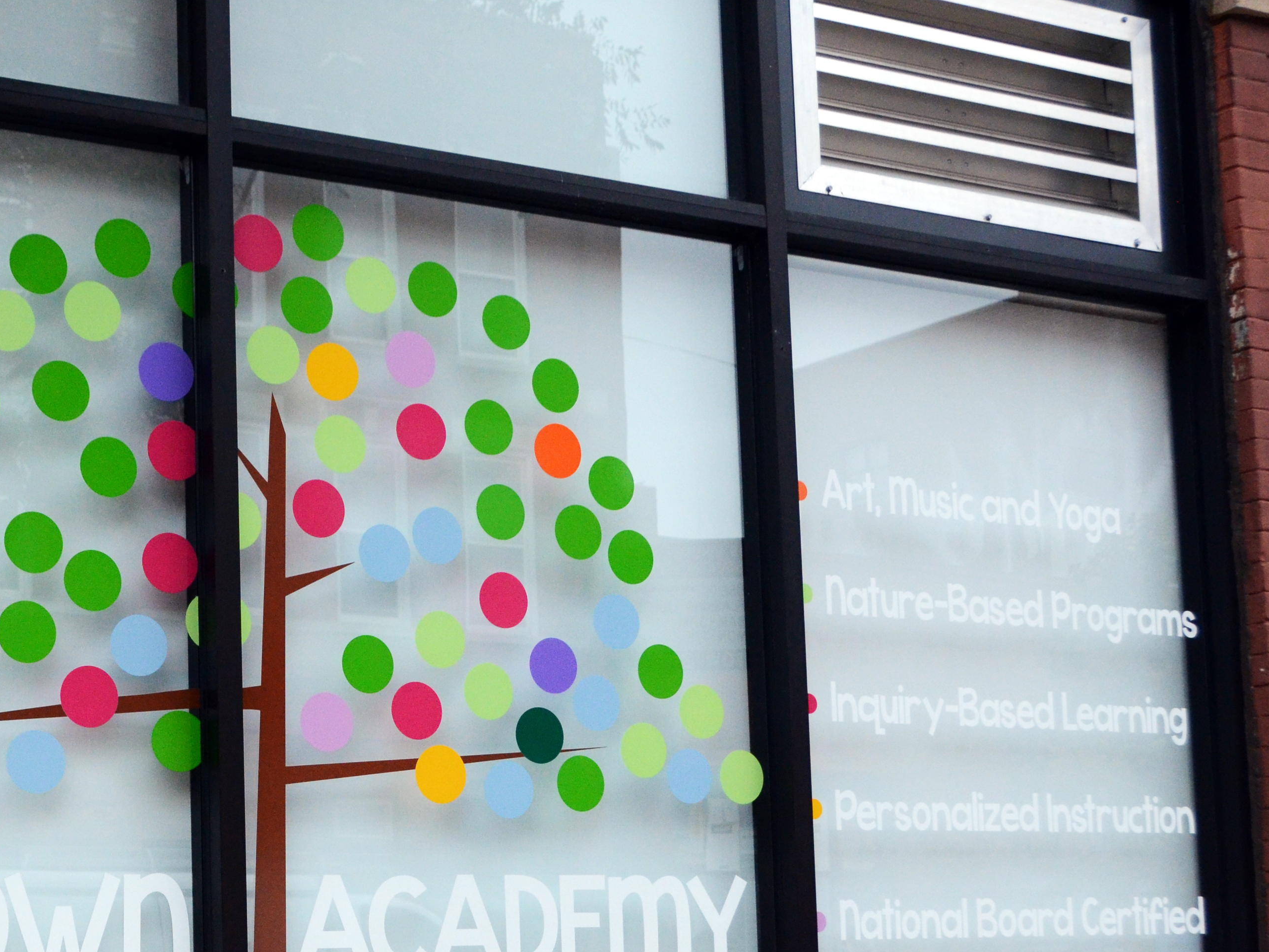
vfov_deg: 23.8
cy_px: 717
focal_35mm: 61
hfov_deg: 30.8
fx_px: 2236
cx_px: 244
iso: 1600
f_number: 4
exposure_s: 1/5000
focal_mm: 22
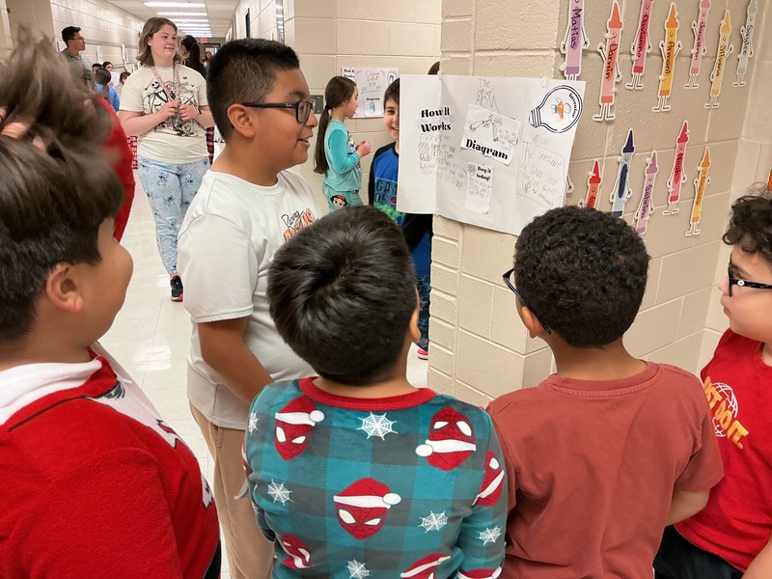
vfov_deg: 48.2
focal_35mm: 29
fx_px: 647
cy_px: 290
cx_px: 386
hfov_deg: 61.7
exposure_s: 1/60
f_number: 1.8
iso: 80
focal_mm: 3
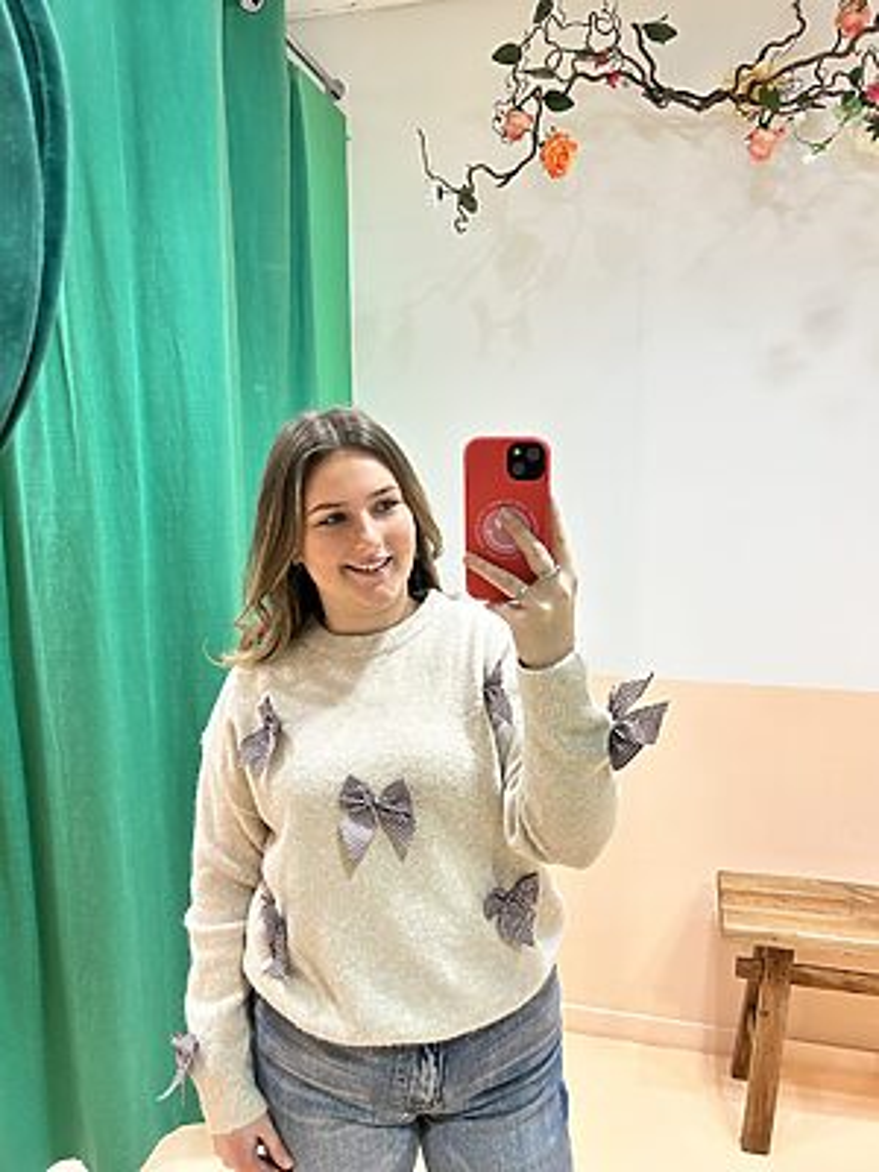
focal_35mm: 26
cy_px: 586
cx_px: 440
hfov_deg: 53.1
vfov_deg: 67.3
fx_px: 880
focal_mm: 5.7
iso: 100
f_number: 1.5
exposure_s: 1/50
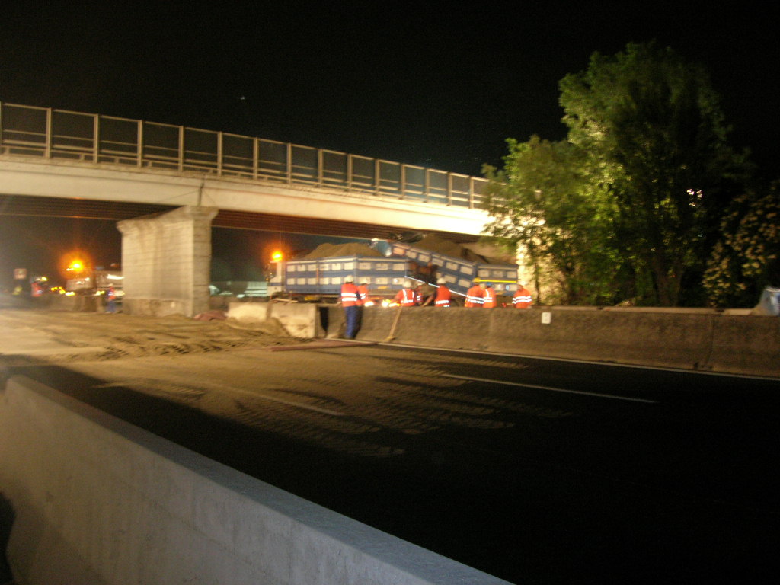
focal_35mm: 38
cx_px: 390
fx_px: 856
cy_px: 292
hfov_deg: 49.0
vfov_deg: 37.7
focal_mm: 7.8
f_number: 2.8
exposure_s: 1/3.4
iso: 200
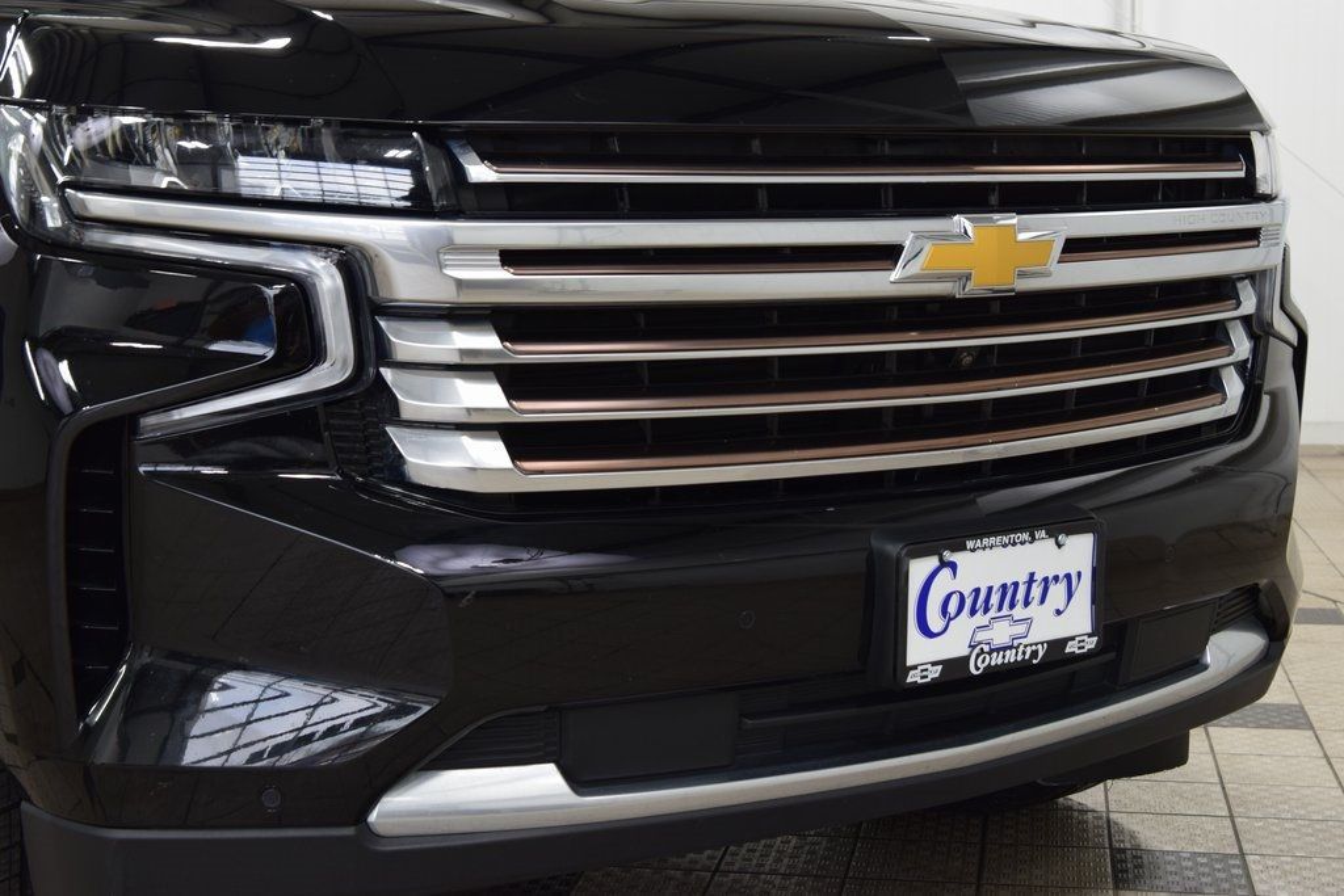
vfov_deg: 23.8
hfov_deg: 35.0
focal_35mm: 57
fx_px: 2128
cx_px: 672
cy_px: 448
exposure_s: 1/15
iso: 500
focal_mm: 38
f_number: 6.3
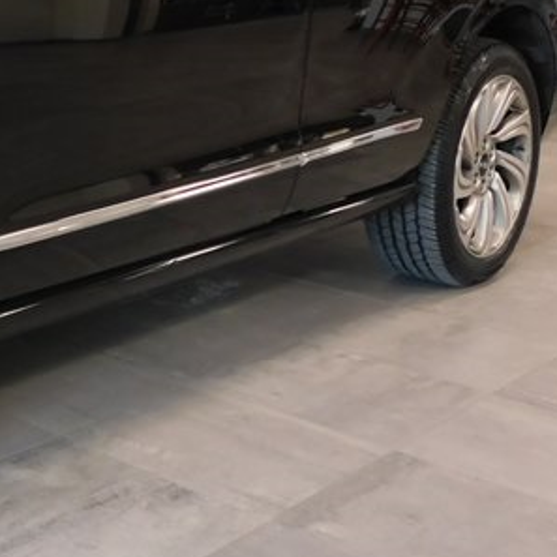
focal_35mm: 70
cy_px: 75
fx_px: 1274
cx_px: -182
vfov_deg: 24.1
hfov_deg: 22.0
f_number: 3
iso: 400
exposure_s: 1/30
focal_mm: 4
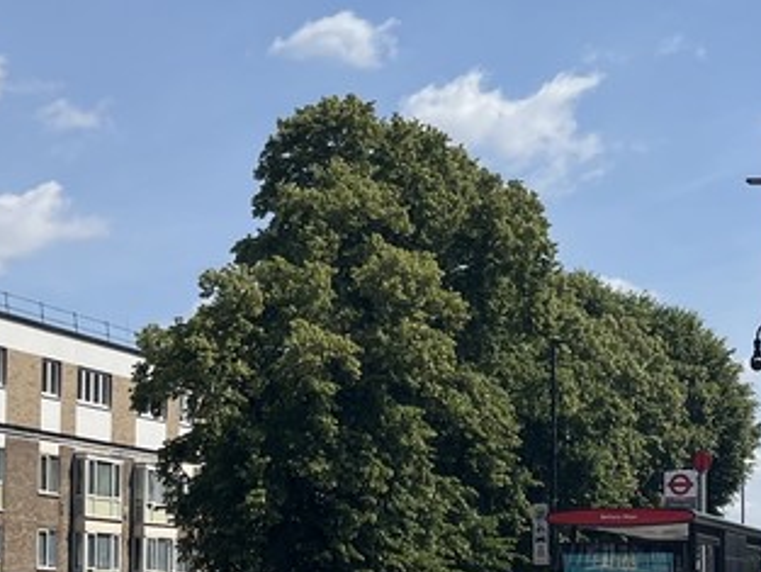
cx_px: 712
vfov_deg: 17.2
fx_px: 1869
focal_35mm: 85
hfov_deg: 22.4
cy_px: 484
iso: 50
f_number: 1.6
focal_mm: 5.1
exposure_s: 1/5848
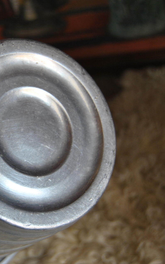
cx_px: -11
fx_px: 516
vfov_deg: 28.7
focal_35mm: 72
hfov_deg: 17.6
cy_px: 131
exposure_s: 1/60
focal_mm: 31
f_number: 4.2
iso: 200
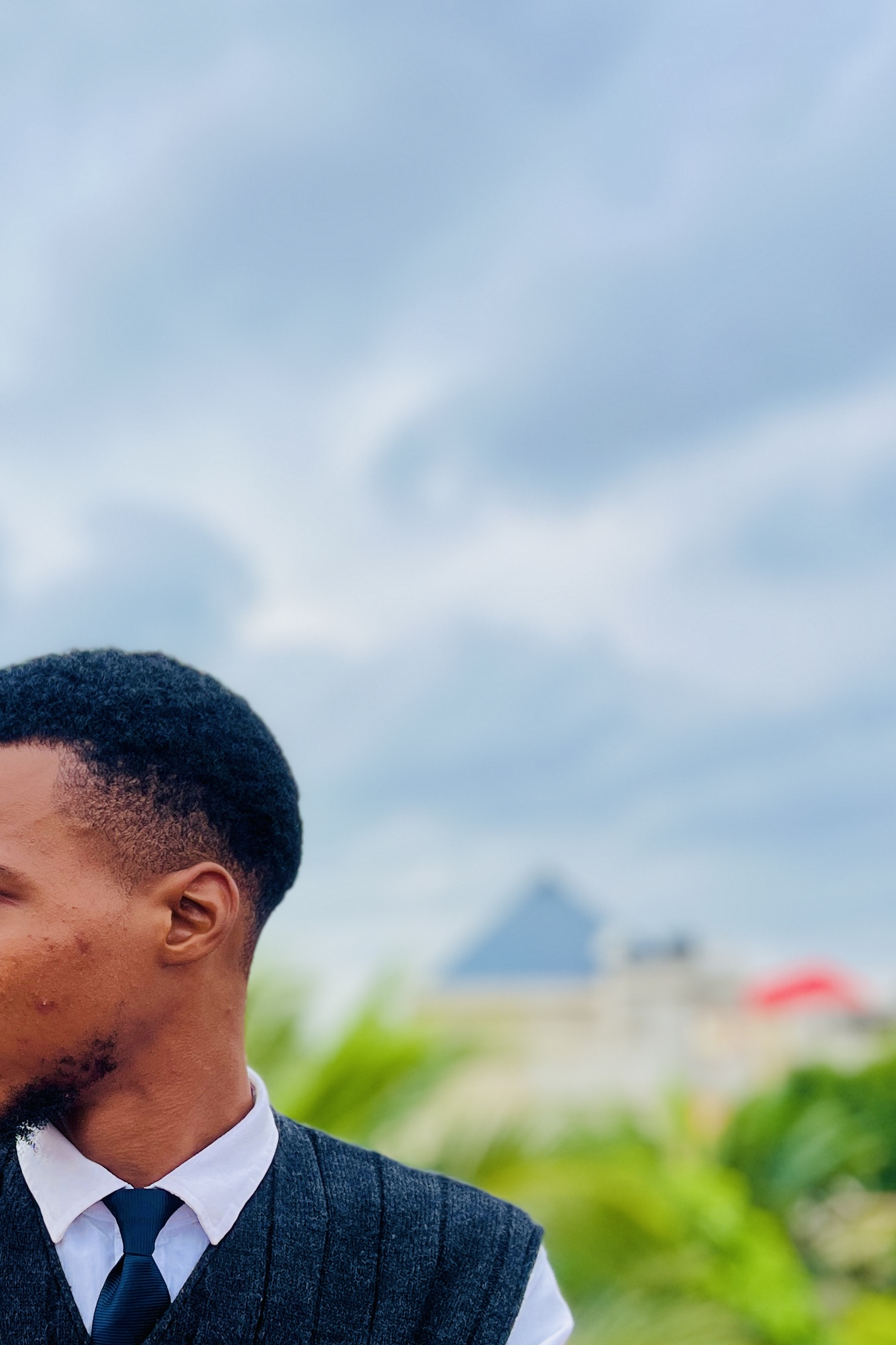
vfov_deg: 40.4
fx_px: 1792
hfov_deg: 26.6
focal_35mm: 48
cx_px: 5
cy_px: 931
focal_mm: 5.1
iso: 50
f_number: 1.6
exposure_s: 1/2571
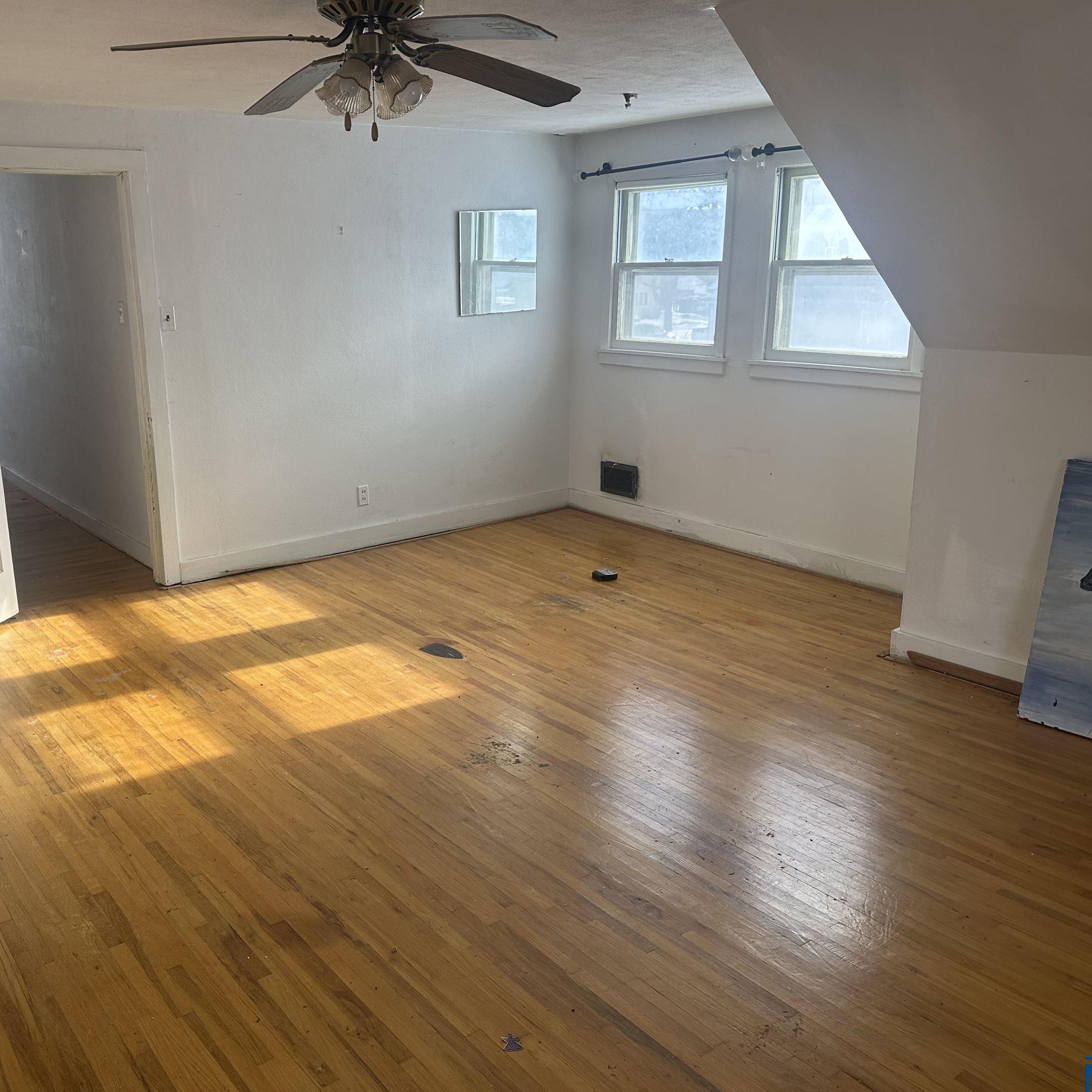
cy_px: 539
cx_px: 415
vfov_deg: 55.6
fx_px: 1035
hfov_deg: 55.0
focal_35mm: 29
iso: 80
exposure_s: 1/324
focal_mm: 6.86
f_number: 1.78
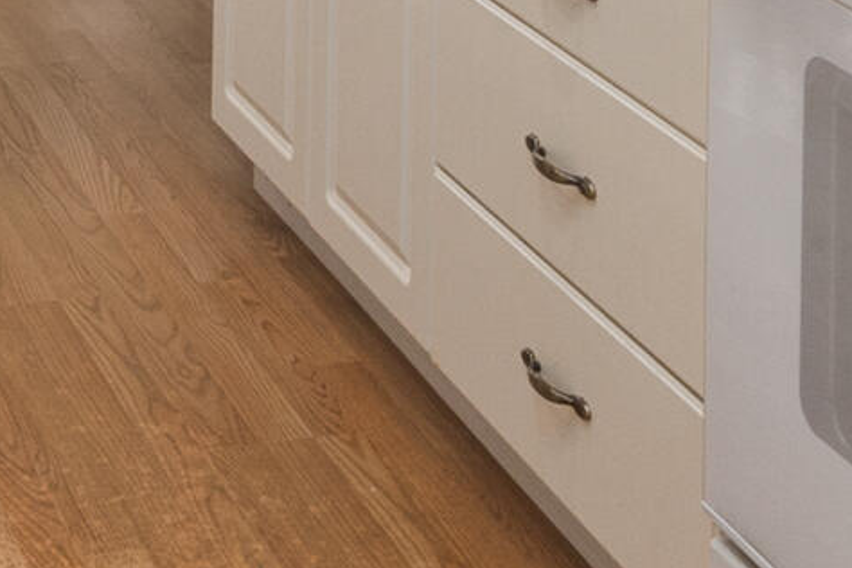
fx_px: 2248
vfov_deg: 12.0
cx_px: 74
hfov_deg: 21.0
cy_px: -739
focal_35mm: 95
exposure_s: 1/4
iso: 400
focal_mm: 10
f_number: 8
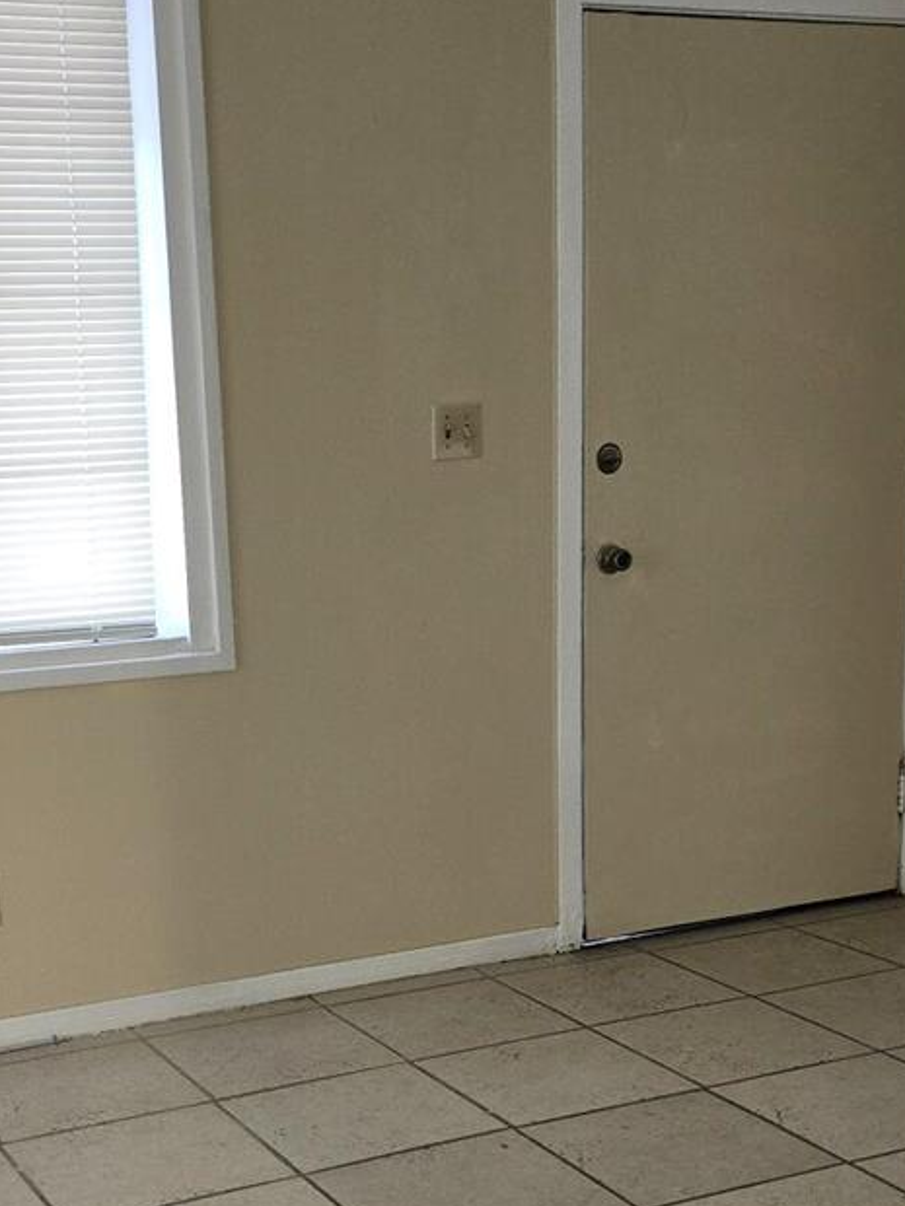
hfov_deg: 25.6
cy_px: 891
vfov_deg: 33.2
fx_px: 1987
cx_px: 368
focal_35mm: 57
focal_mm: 6.3
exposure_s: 1/24
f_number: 1.7
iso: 100
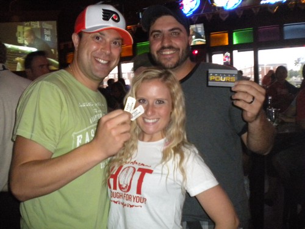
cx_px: 152
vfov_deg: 40.7
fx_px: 308
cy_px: 114
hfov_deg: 52.6
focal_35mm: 35
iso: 800
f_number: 3.1
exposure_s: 1/30
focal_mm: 6.3
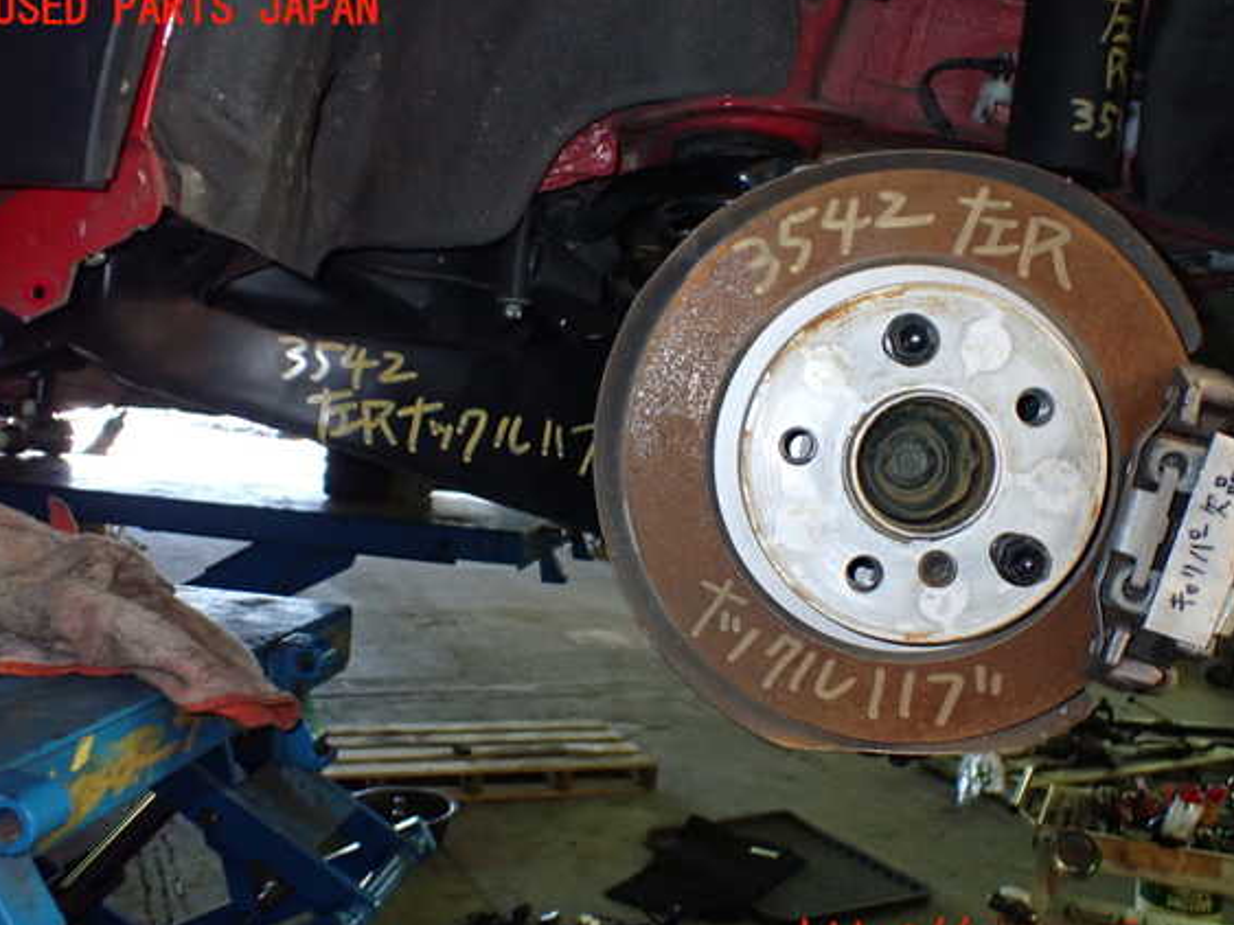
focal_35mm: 32
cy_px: 476
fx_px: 1141
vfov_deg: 44.1
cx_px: 638
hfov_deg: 56.8
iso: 800
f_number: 6.3
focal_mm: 5.4
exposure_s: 1/30
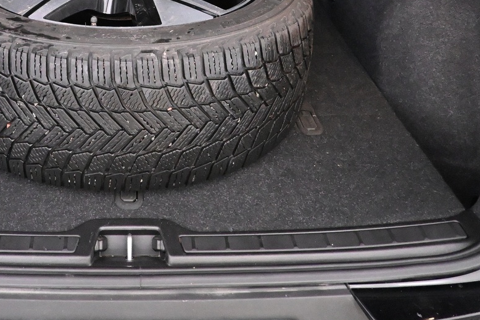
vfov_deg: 25.5
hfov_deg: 38.8
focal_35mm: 50
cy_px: -10
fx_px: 666
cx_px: 136
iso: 8000
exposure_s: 1/60
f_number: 3.5
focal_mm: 16
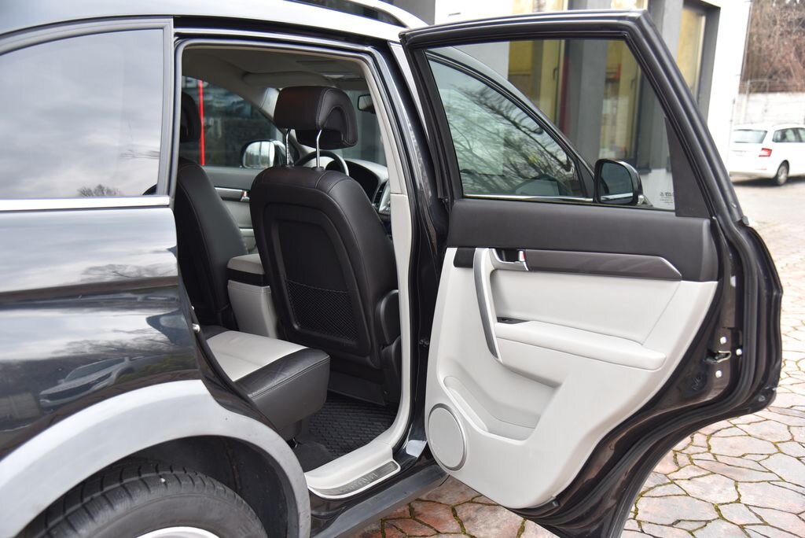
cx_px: 402
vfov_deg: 35.1
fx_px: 850
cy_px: 269
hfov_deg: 50.7
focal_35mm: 38
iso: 500
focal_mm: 38
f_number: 4
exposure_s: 1/40
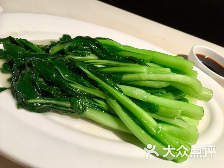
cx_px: 112
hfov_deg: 61.7
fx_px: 188
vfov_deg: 48.2
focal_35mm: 29
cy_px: 84
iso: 80
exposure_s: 1/10
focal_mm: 4.15
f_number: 2.2
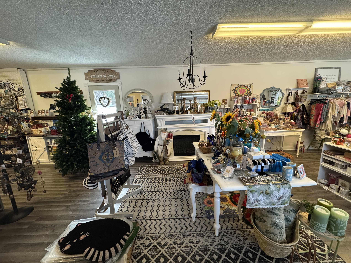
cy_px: 132
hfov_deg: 102.1
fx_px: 142
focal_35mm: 14
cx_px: 176
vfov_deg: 85.7
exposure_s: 1/120
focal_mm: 2.22
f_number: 2.2
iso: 250
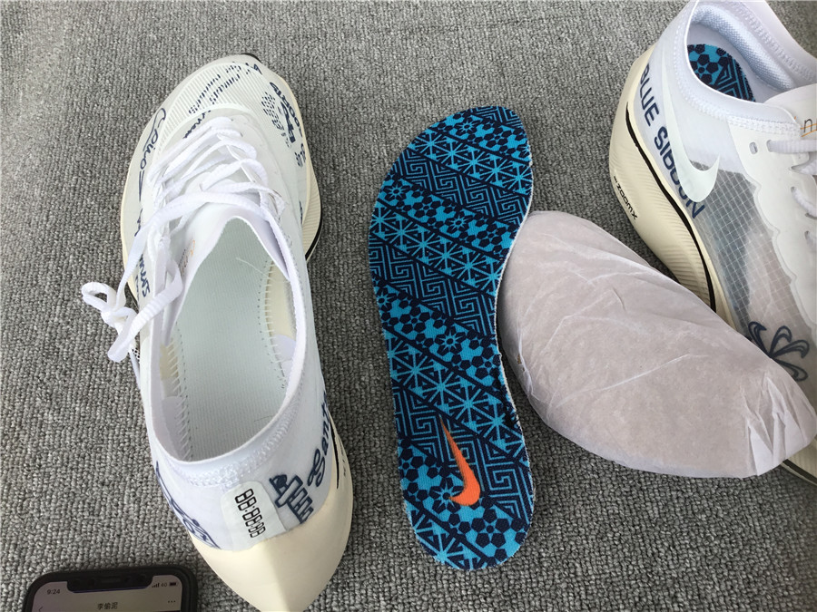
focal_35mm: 31
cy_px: 306
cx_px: 408
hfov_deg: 58.4
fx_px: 732
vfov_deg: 45.4
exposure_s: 1/167
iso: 25
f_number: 2.4
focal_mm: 3.3
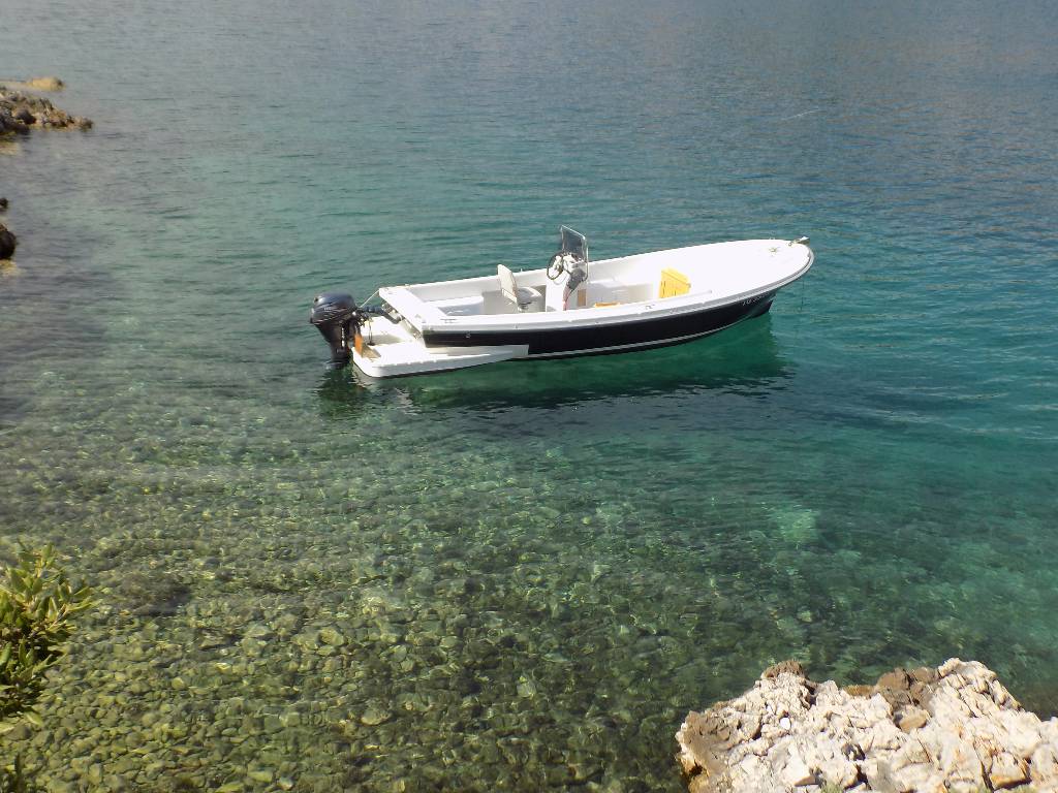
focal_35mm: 41
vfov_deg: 35.1
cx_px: 529
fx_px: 1253
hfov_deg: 45.8
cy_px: 396
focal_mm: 7.3
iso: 80
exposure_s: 1/800
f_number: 3.6
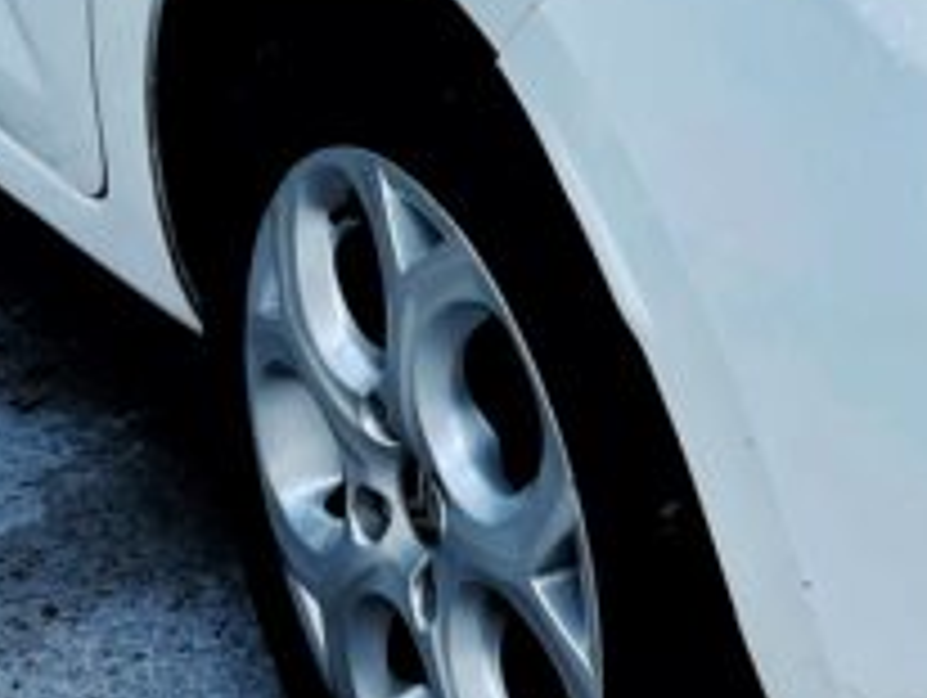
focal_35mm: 97
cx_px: 904
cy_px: -302
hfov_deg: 19.7
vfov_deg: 14.4
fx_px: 2601
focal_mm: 5.1
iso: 32
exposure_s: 1/2288
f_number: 1.6
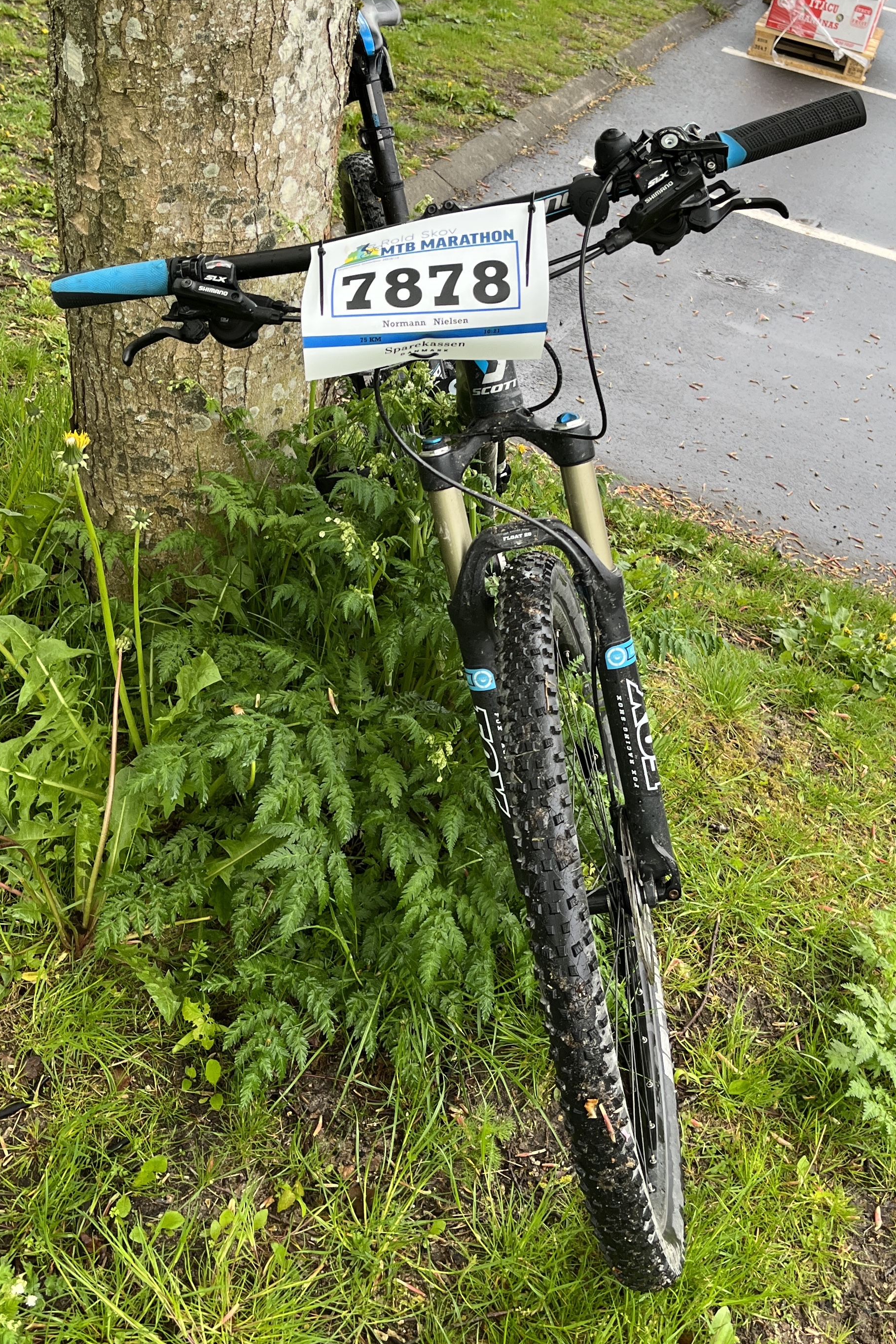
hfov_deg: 33.4
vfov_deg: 48.4
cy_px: 616
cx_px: 450
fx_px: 1493
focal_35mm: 40
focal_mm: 5.1
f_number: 1.6
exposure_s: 1/176
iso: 40
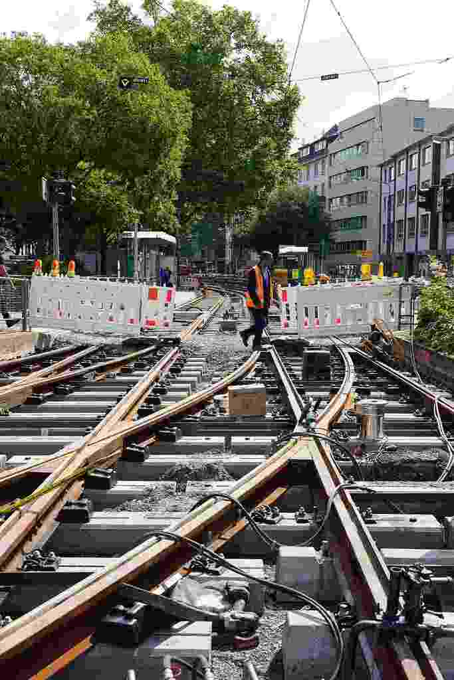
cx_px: 227
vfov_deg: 48.5
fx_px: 756
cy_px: 340
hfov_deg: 33.4
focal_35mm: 40
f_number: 9
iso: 100
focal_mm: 40
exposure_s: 1/125
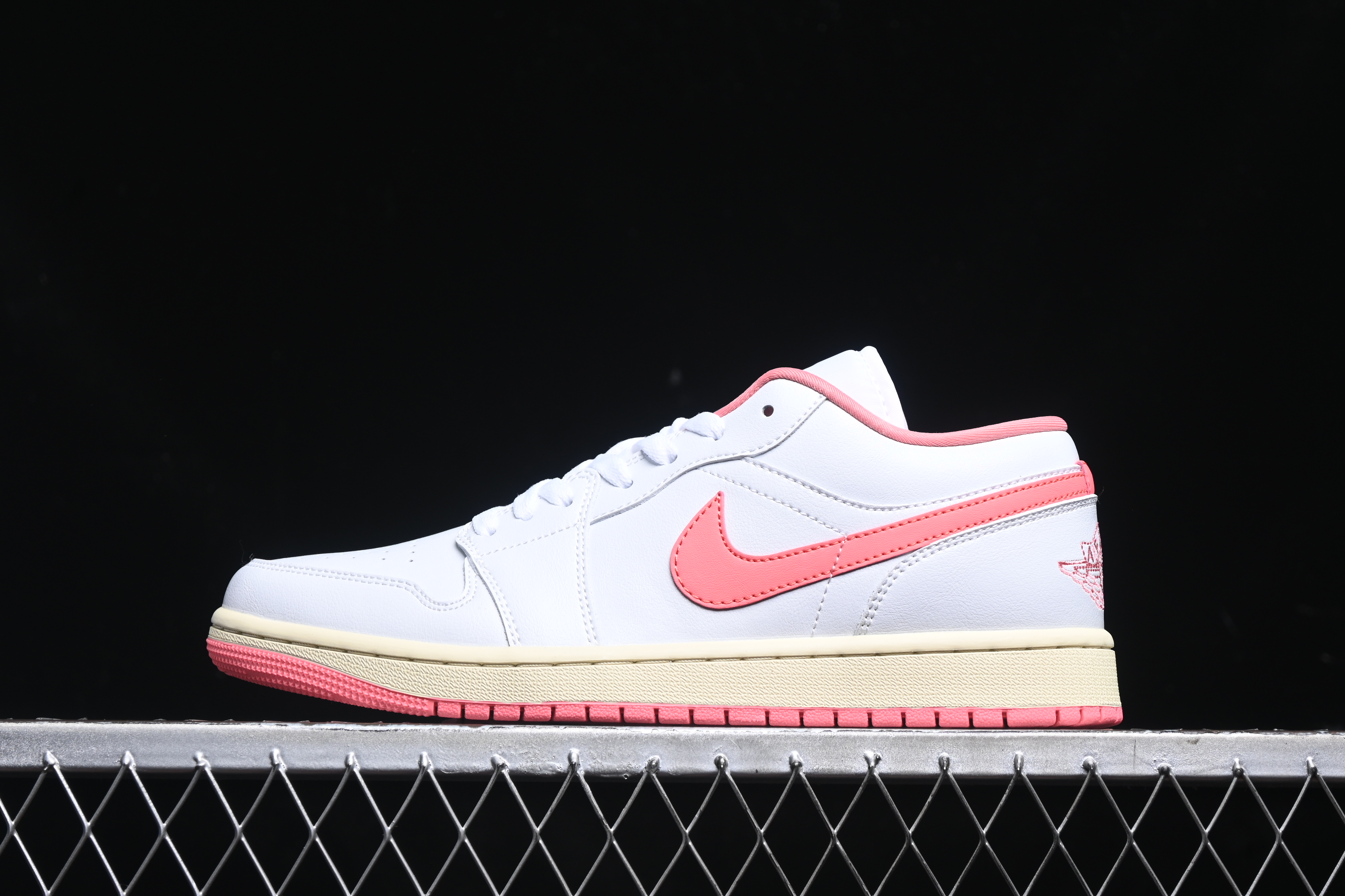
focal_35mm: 75
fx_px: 2802
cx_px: 672
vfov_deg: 18.2
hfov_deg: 27.0
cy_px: 448
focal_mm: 50
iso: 160
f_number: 6.3
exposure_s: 1/60
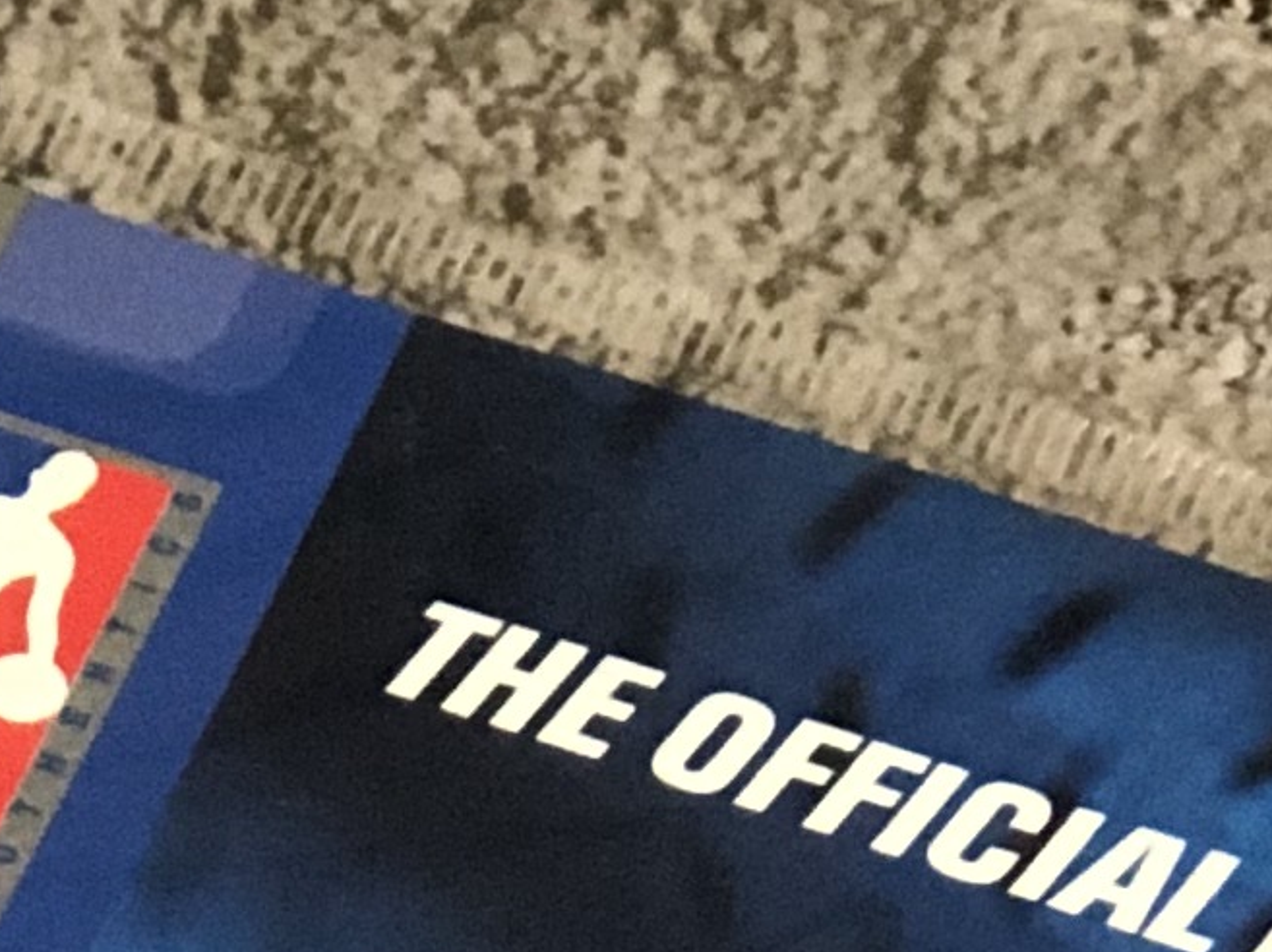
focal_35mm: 350
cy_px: 2351
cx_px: 33
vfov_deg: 4.2
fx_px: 12854
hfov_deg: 5.7
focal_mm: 6.6
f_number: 2.8
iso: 400
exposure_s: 1/30
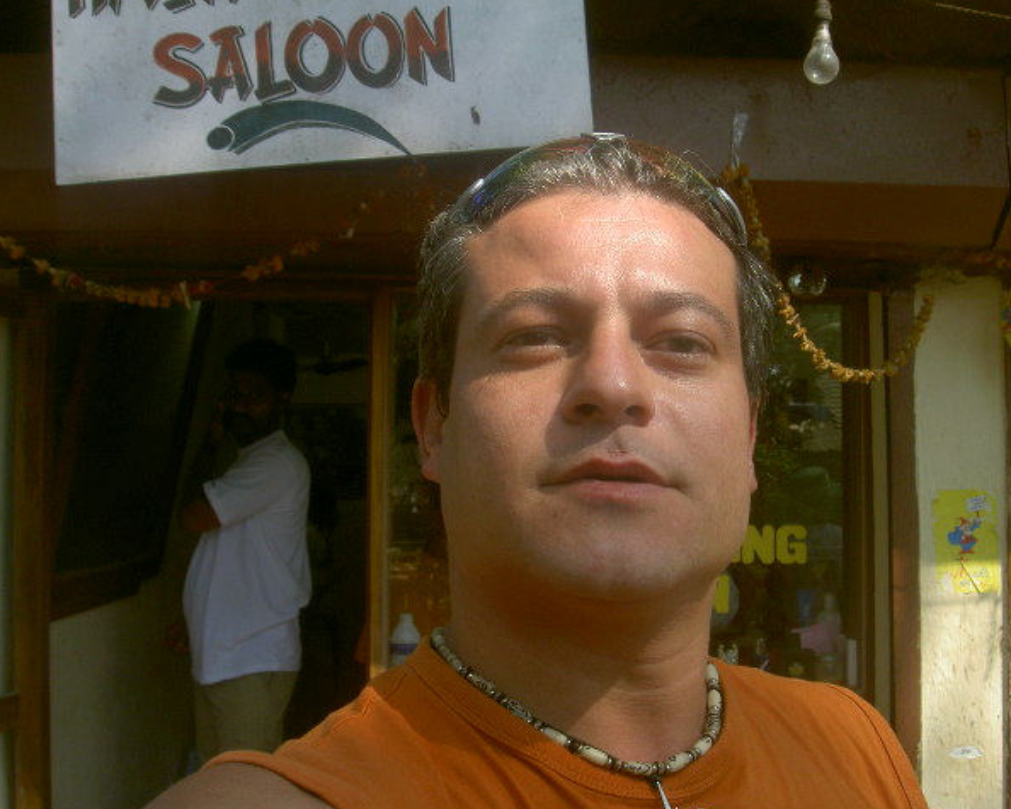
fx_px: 1227
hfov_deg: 44.8
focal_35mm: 41
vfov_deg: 36.5
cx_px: 524
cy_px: 405
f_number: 4.7
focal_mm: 8
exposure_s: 1/200
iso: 100
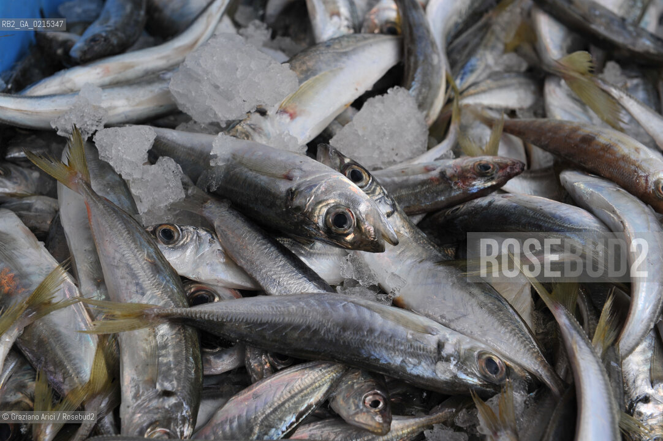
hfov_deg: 28.9
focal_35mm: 70
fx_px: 1288
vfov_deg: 19.4
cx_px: 332
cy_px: 220
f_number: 9
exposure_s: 1/160
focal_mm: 70
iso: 200
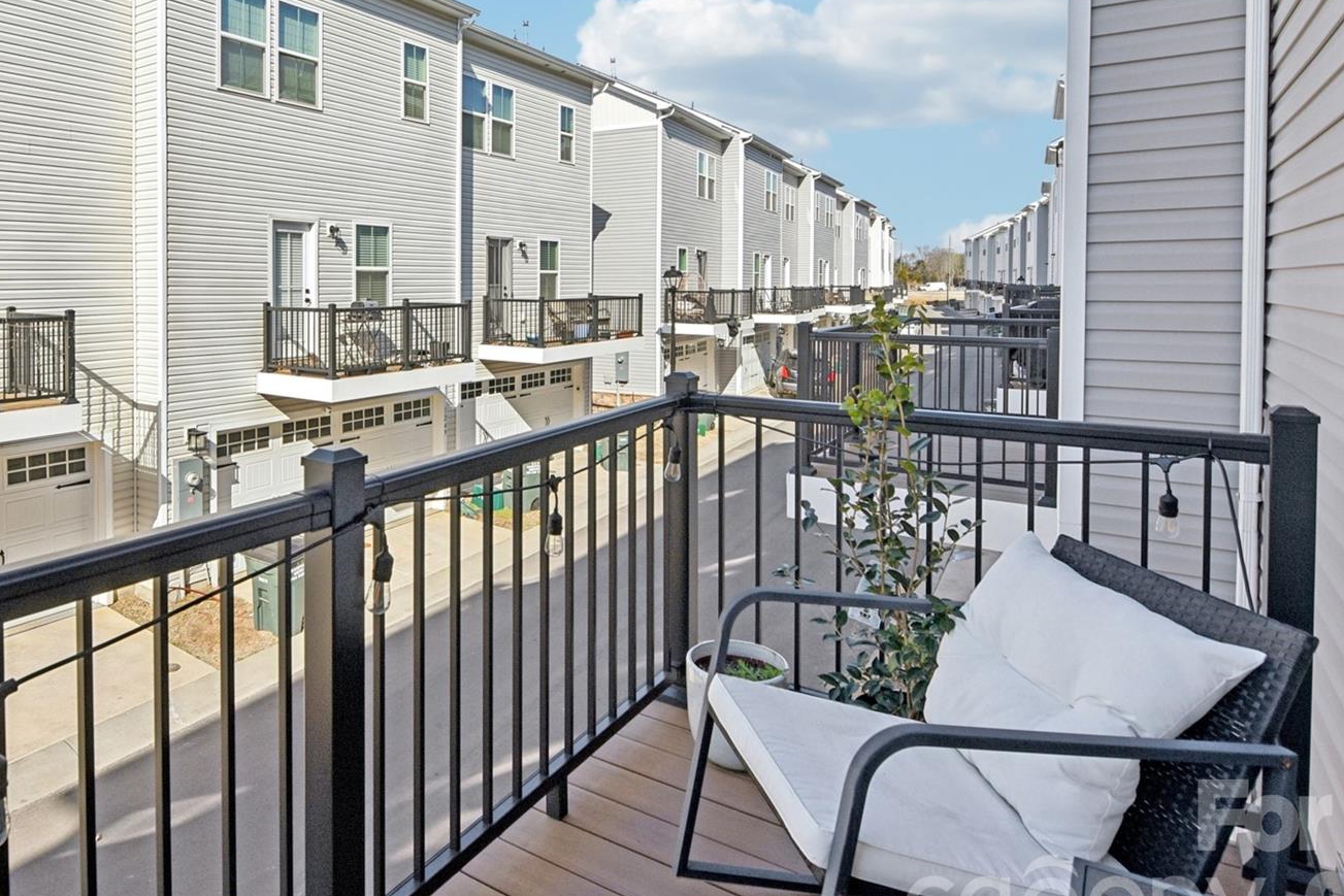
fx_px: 821
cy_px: 278
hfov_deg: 76.6
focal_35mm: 22
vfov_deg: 55.7
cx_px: 470
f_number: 8
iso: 200
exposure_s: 1/800
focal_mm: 14
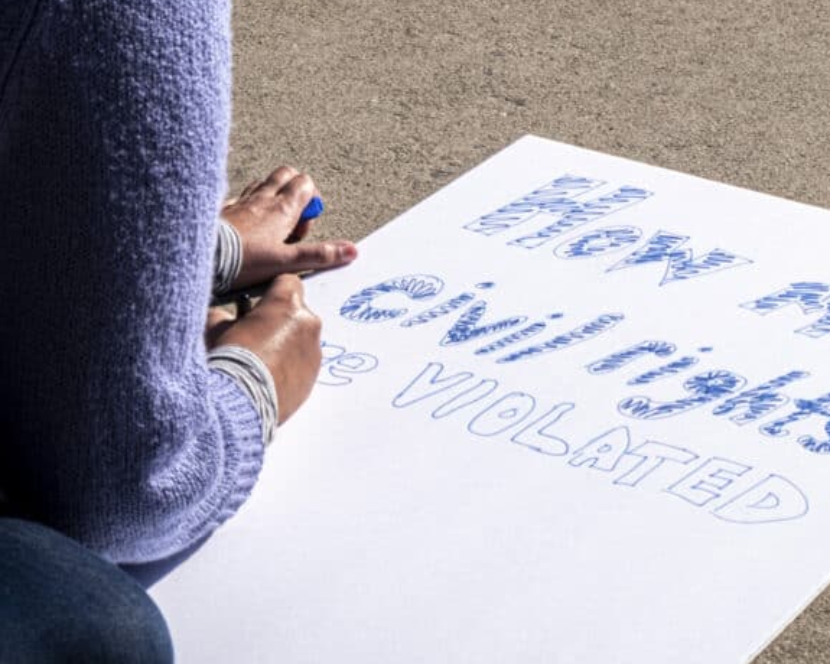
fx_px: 2628
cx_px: 436
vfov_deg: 14.4
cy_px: 198
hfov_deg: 17.9
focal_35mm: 107
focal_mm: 42.5
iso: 800
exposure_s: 1/500
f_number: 18
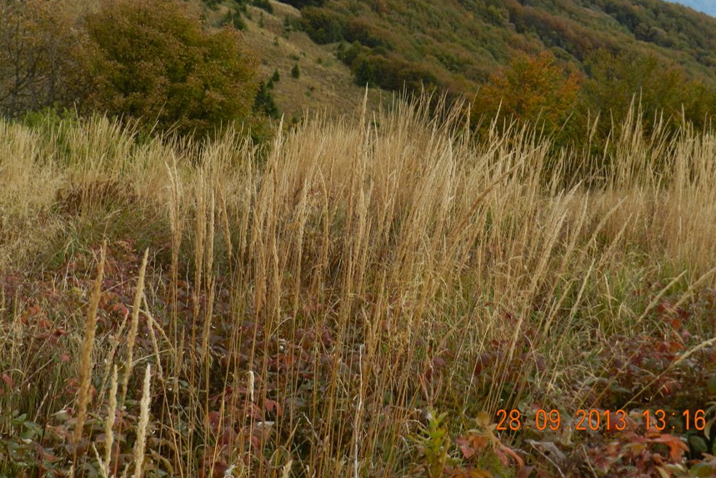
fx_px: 1134
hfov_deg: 35.0
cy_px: 166
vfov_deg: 23.7
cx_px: 331
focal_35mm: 57
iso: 160
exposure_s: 1/400
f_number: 4.2
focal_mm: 8.1
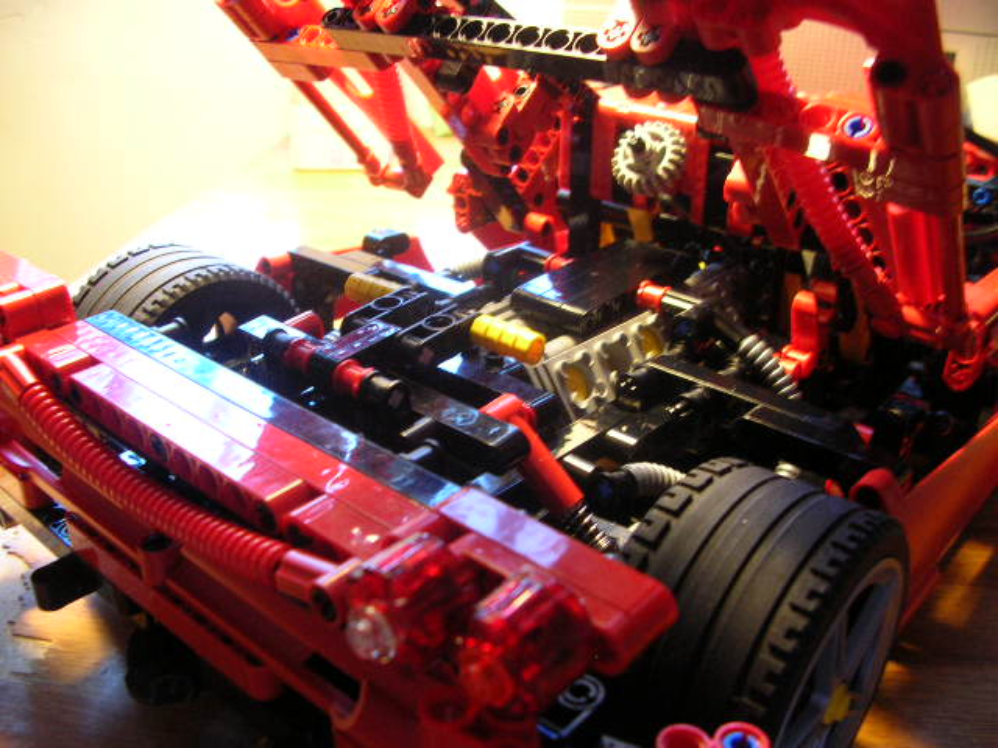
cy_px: 374
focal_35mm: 35
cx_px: 499
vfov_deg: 40.7
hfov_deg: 52.6
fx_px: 1009
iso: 109
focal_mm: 5.8
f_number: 2.8
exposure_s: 1/5
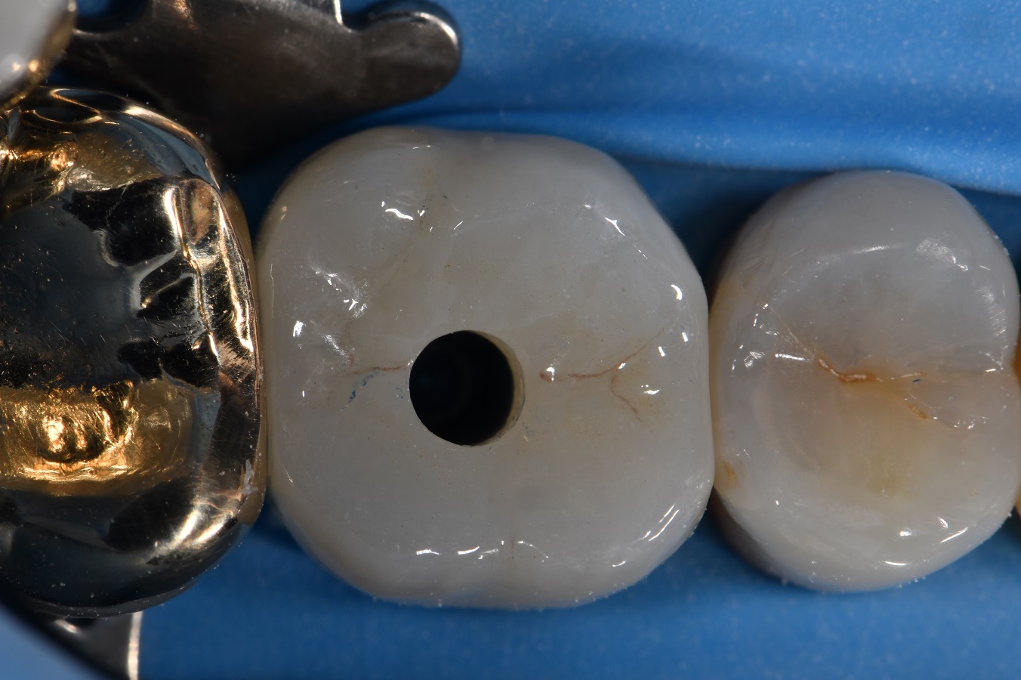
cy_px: 340
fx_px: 4450
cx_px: 510
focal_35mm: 157
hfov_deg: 13.1
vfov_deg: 8.7
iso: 200
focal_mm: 105
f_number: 32
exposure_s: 1/160
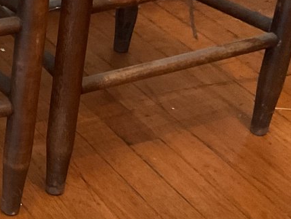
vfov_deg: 14.5
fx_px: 858
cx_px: -147
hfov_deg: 17.3
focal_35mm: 102
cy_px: 71
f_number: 1.8
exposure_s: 1/30
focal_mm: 3
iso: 320
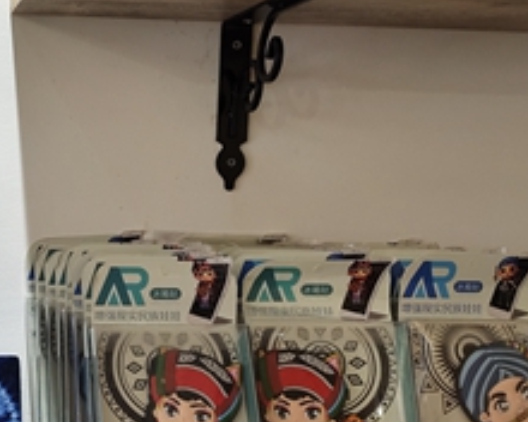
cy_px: 236
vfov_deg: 29.7
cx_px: -46
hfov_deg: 32.5
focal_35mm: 51
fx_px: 797
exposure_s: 1/100
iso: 456
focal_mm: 4.76
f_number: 1.79
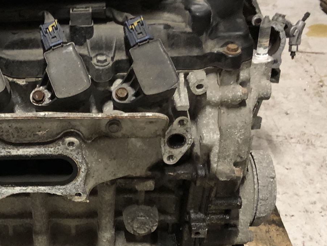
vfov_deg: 22.7
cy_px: 191
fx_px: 605
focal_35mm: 64
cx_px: 16
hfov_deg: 28.7
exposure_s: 1/7
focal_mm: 3.99
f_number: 1.8
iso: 80
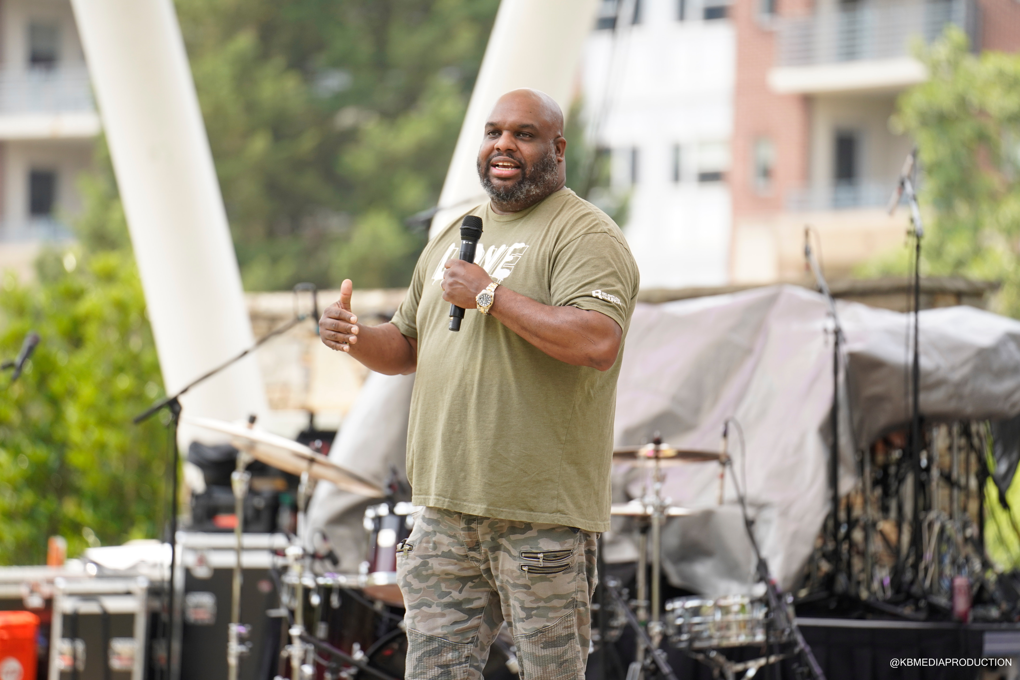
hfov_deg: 12.5
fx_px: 4646
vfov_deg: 8.4
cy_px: 340
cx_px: 510
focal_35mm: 164
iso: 500
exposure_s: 1/1600
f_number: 2.8
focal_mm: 164
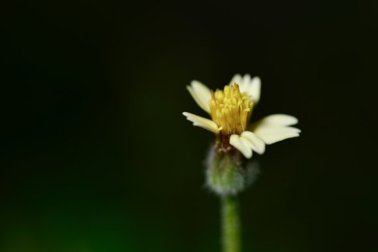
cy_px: 123
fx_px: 651
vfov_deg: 21.9
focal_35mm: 62
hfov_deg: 32.4
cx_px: 186
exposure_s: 1/6400
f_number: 8
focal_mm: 60
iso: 125
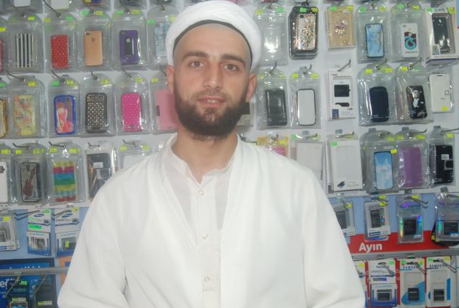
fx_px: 524
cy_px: 160
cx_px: 231
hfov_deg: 47.3
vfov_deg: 32.8
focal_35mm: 41
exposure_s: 1/60
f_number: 7.1
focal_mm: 26
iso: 1000
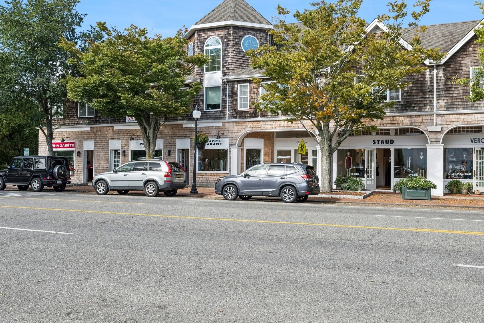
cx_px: 252
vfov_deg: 38.9
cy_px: 159
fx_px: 457
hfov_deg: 55.8
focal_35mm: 34
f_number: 8
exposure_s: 1/640
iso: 500
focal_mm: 21.5
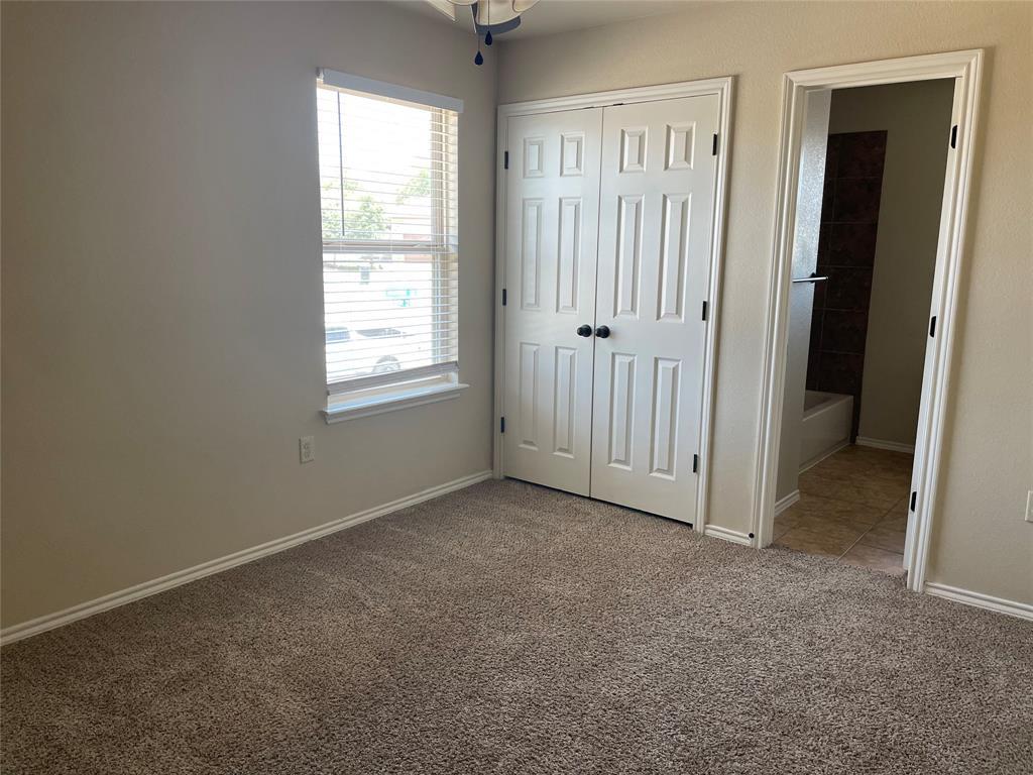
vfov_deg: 53.1
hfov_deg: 67.3
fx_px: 776
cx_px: 516
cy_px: 388
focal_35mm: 26
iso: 100
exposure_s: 1/120
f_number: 1.6
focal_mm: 4.2
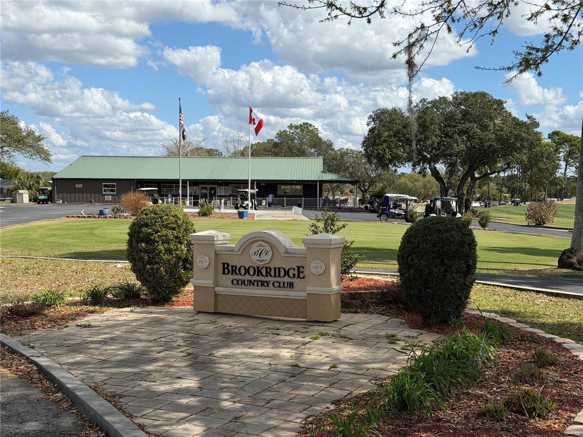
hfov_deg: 39.7
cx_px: 292
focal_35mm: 48
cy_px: 218
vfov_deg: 30.3
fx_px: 808
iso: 80
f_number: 1.78
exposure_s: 1/7143
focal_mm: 6.76
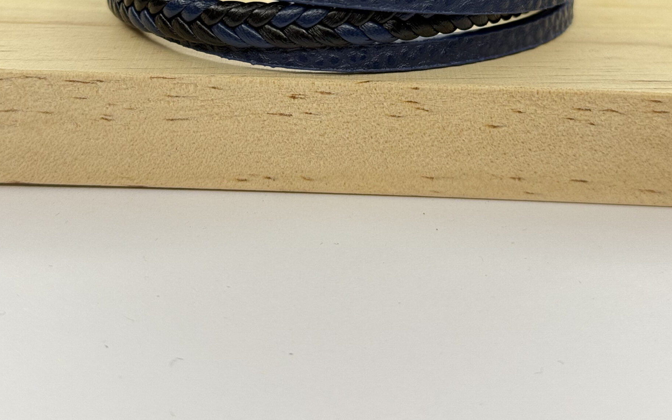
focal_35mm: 71
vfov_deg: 17.7
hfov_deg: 29.0
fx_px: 1300
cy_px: -35
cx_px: 341
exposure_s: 1/100
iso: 100
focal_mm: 6.76
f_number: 1.78
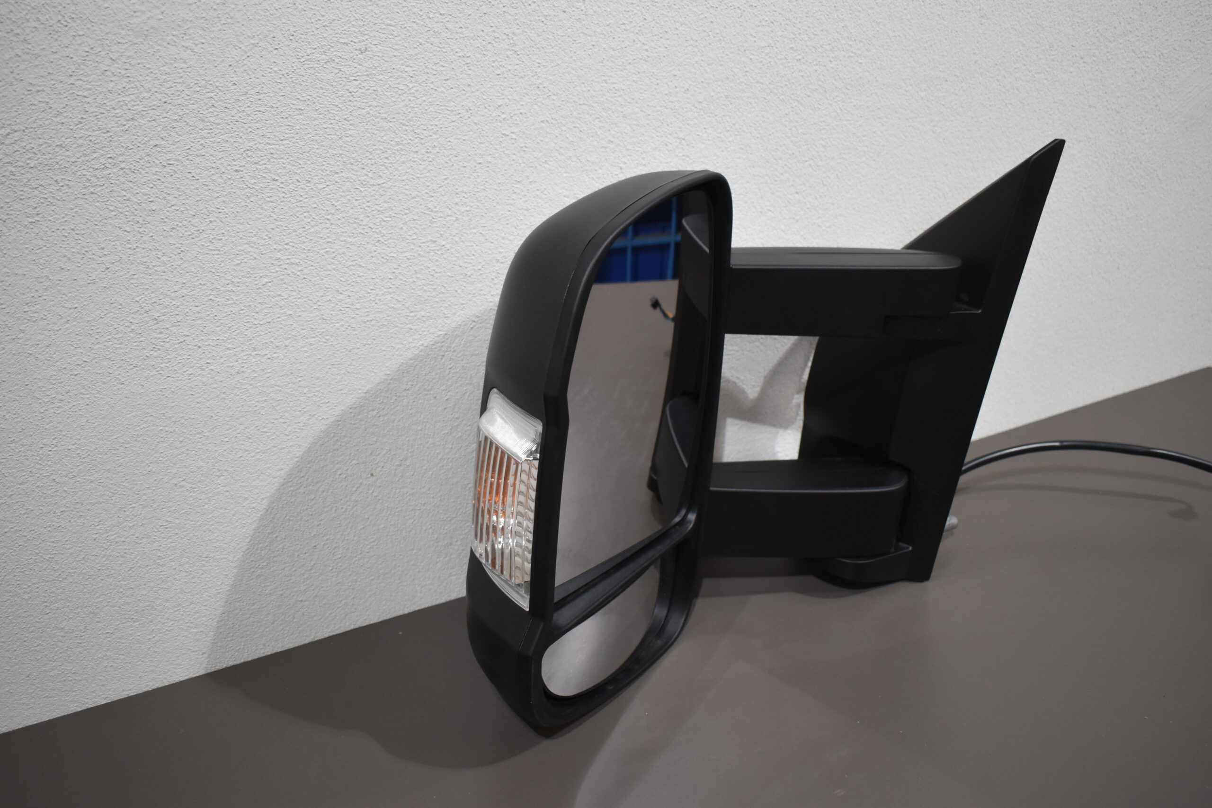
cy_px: 404
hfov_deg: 57.2
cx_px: 606
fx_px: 1111
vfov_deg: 40.0
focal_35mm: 33
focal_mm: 22
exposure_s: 1/200
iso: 800
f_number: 3.8
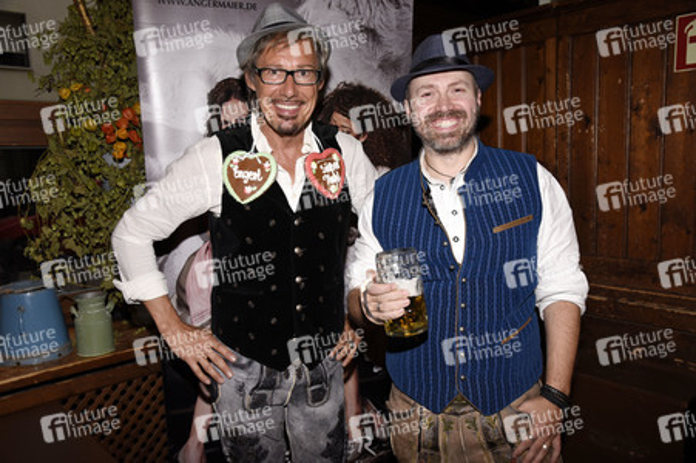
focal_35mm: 30
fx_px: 580
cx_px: 348
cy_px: 232
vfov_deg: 43.5
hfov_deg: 62.0
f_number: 6.3
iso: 1000
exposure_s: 1/125
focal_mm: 30
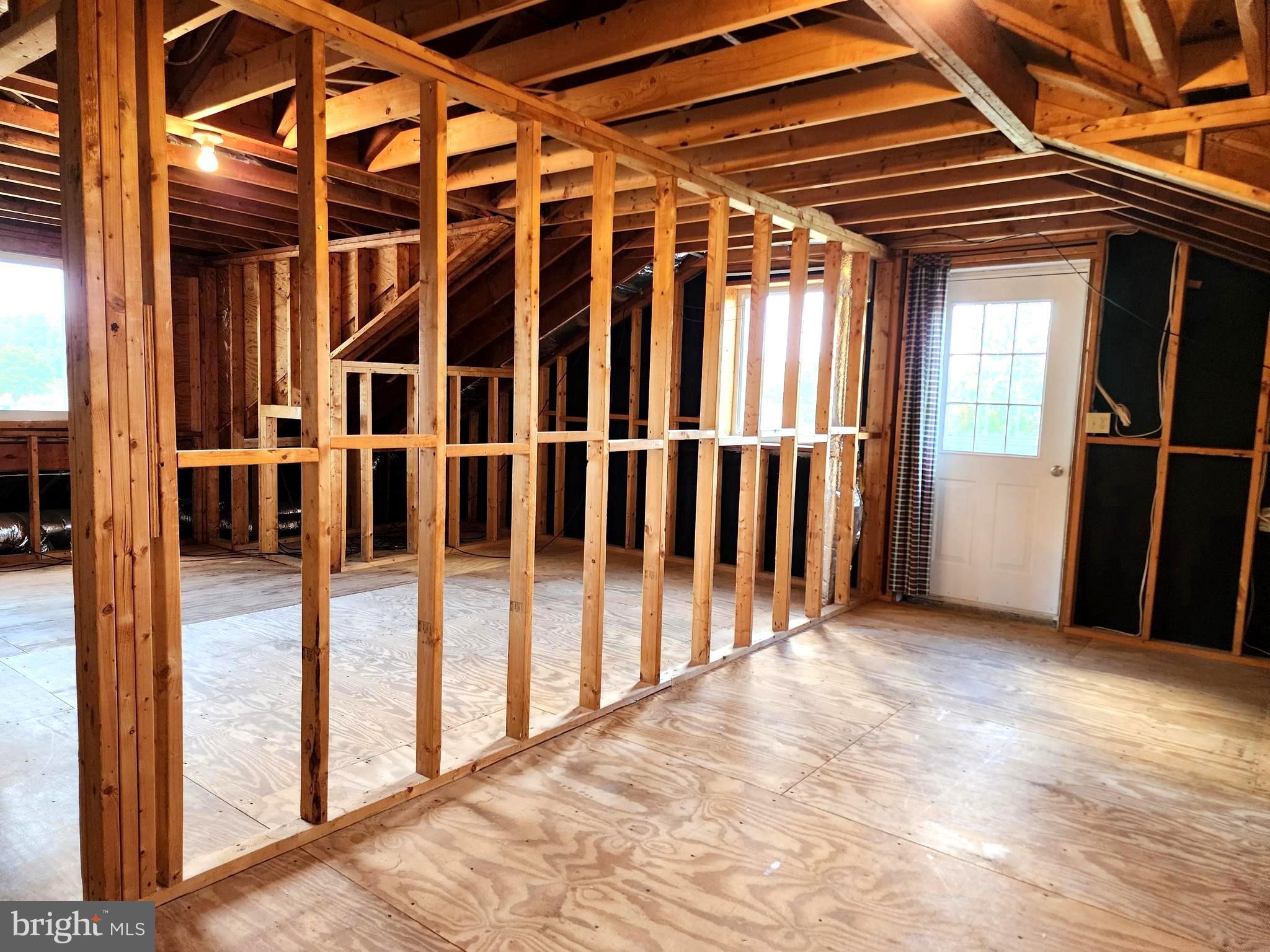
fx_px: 844
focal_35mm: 23
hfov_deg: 73.9
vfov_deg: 58.9
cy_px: 476
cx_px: 635
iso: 640
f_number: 1.8
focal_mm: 6.4
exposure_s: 1/120
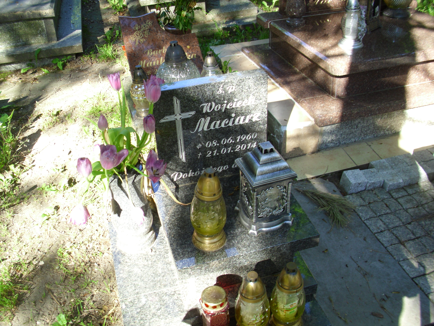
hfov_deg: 52.6
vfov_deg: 40.7
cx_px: 217
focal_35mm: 35
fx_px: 439
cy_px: 163
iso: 50
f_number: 3
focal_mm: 6.2
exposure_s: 1/69
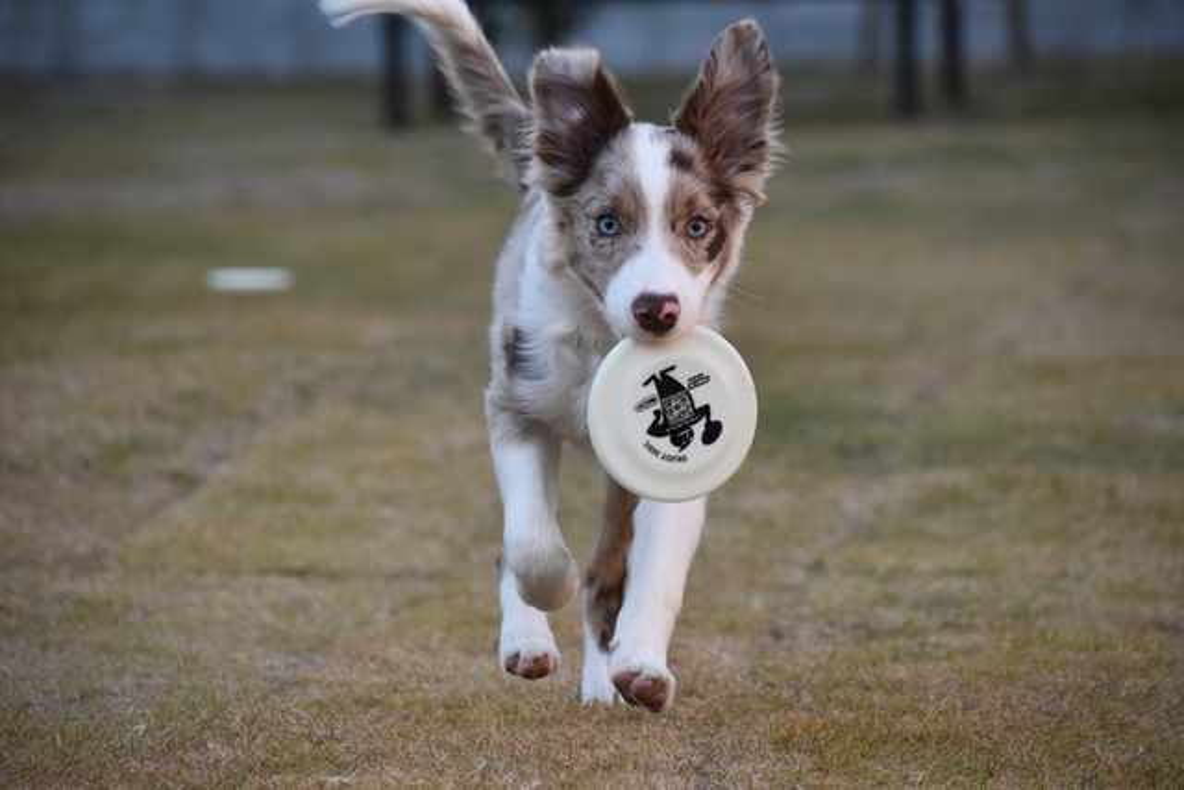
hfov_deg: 9.8
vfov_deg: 6.5
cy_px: 395
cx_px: 592
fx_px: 6908
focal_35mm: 210
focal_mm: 140
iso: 800
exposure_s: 1/800
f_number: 4.8
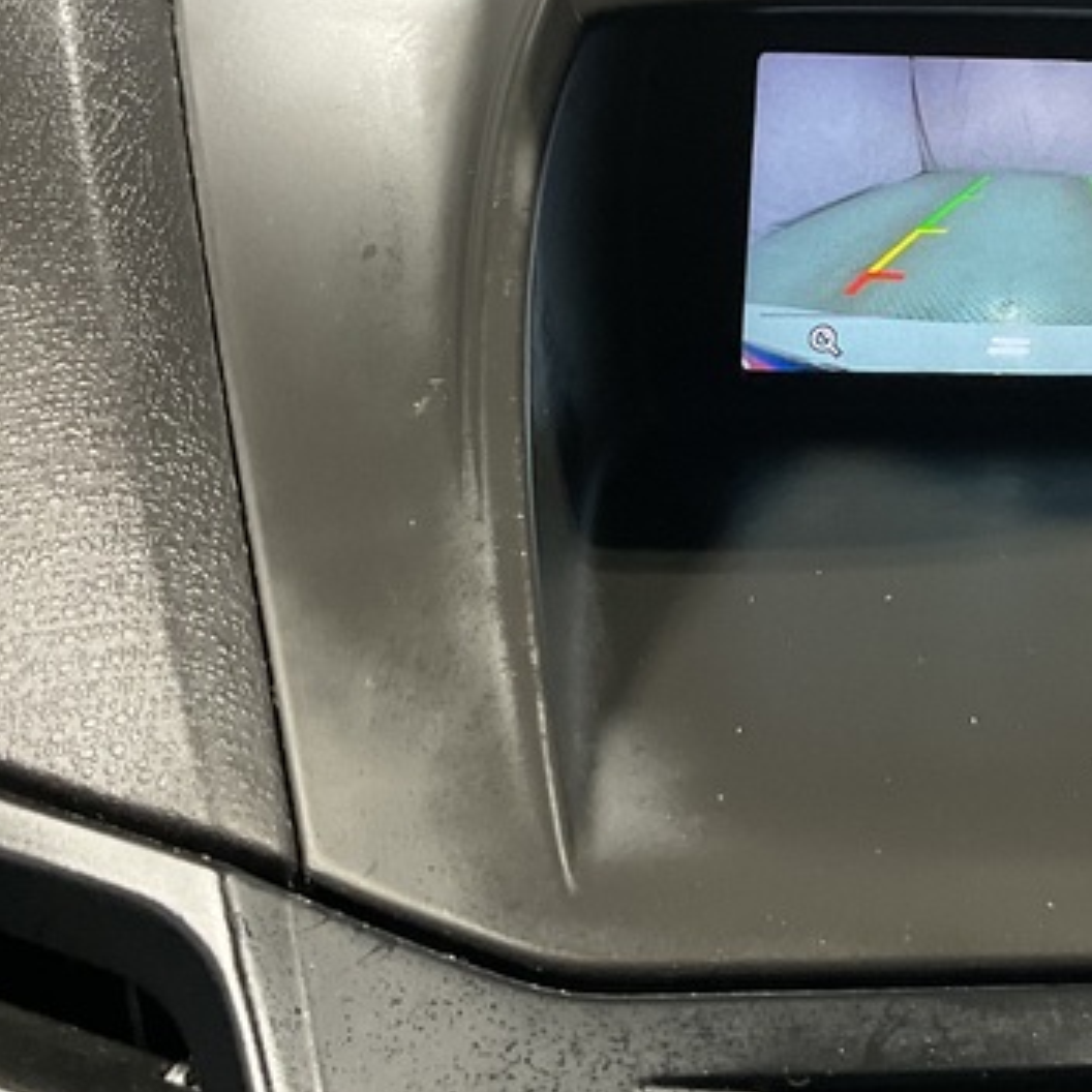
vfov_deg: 24.6
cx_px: 856
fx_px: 2498
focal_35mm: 70
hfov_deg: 24.3
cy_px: 406
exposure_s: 1/60
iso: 100
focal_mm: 3
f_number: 1.8
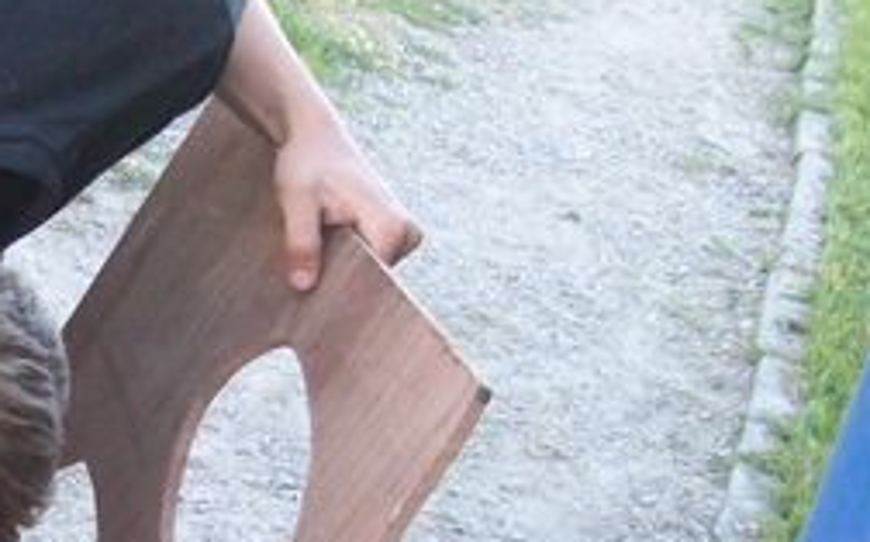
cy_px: 677
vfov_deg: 13.1
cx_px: -90
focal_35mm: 97
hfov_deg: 20.4
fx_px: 2298
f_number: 2.7
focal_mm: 6
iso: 200
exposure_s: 1/94.4
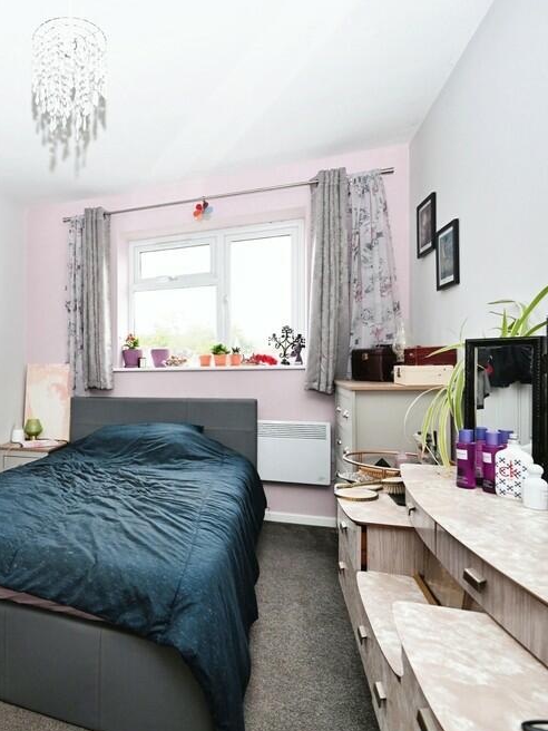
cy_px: 378
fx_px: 443
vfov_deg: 79.0
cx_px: 85
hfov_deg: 57.1
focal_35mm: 21
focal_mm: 14
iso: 800
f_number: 4
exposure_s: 1/60
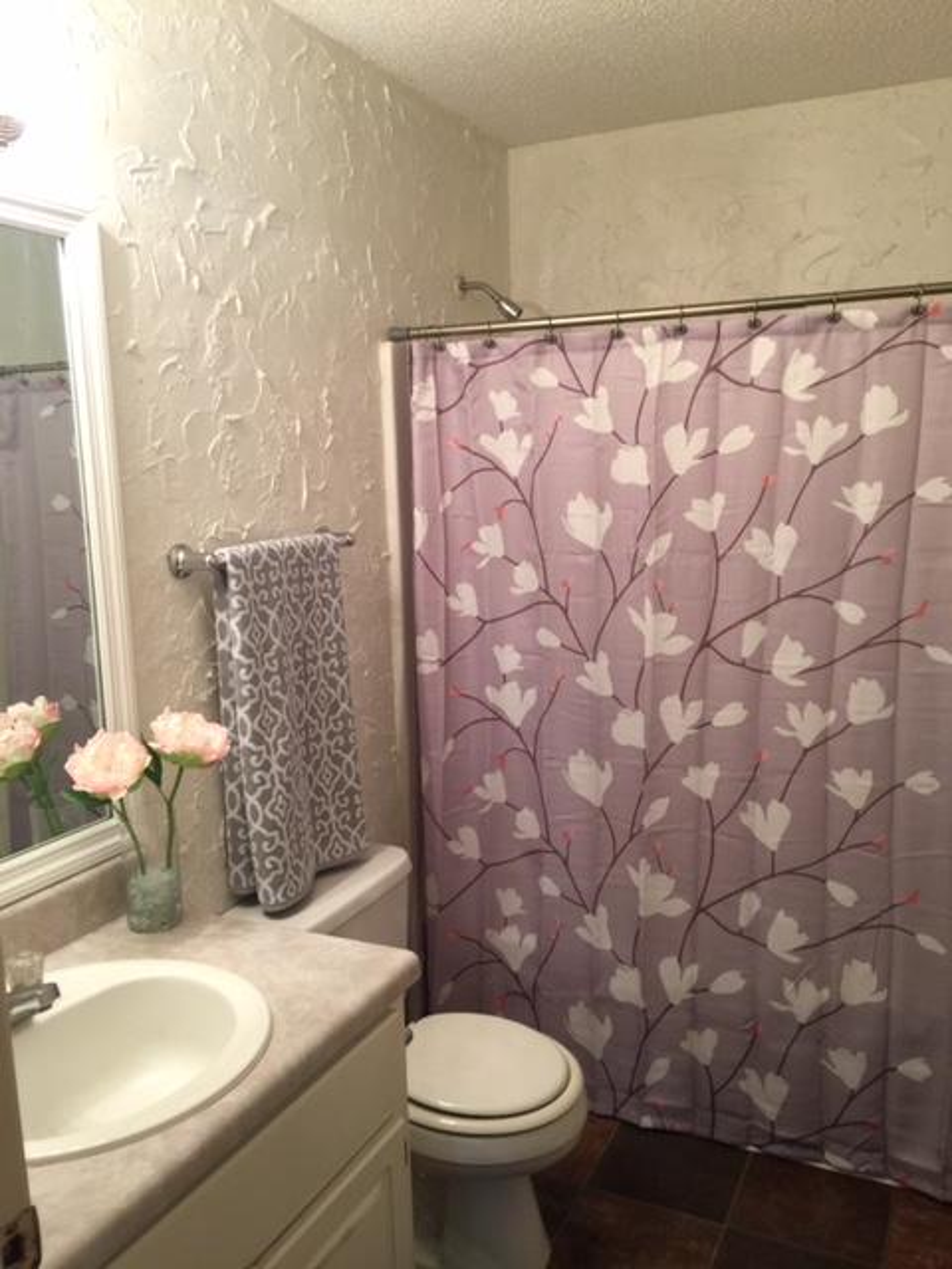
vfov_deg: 61.7
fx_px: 1063
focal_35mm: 29
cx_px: 476
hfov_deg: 48.2
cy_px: 634
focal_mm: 4.15
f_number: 2.2
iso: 50
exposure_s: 1/30
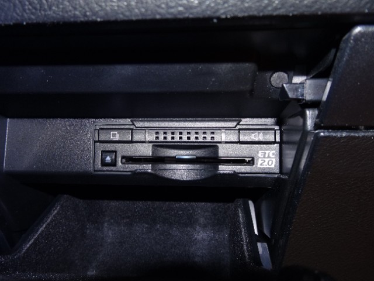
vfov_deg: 56.8
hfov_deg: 71.6
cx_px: 187
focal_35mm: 24
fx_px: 259
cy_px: 140
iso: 125
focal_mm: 4.1
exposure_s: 1/8
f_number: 3.5
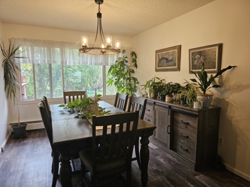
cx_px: 125
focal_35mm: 23
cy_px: 94
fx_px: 166
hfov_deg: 73.9
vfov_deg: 58.9
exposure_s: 1/120
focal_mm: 6.3
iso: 320
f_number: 1.7
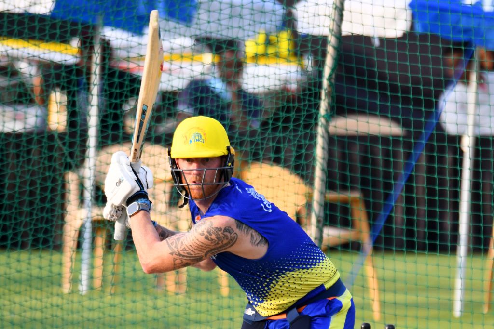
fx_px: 9057
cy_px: 164
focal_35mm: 660
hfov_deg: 3.1
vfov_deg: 2.1
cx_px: 247
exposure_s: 1/1000
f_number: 6.3
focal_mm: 550
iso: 1000
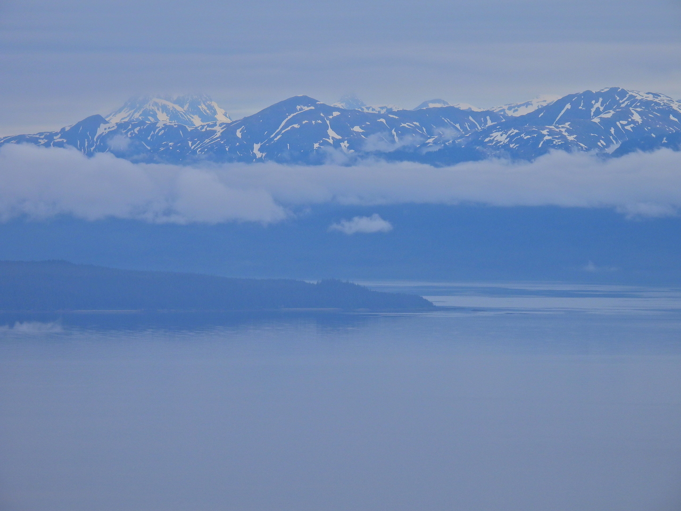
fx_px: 6886
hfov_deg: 5.7
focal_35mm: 350
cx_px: 340
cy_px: 256
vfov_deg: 4.2
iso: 100
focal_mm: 62.5
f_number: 5
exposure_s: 1/1000
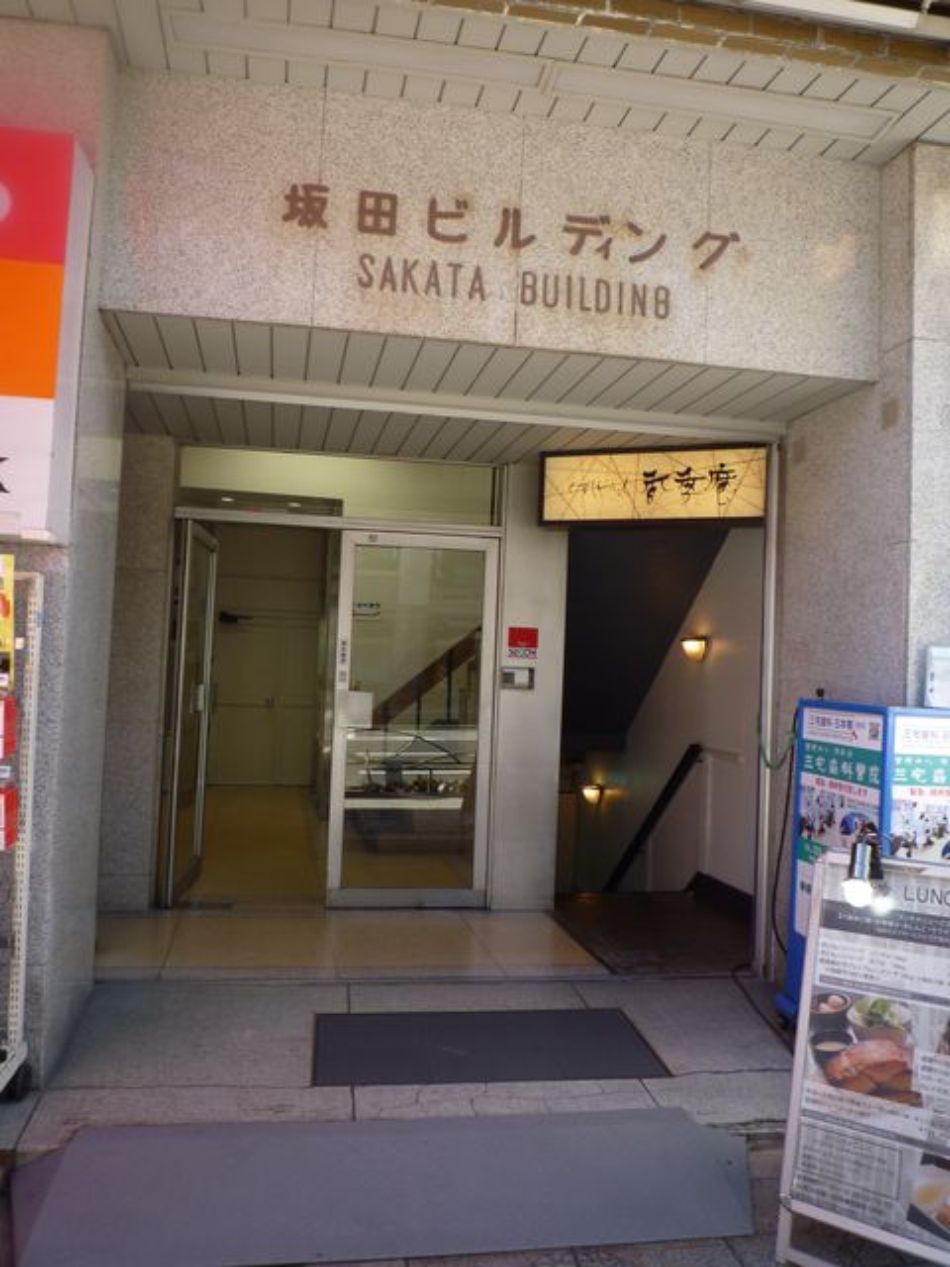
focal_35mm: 25
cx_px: 475
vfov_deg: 69.4
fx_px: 915
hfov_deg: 54.9
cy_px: 634
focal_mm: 4.4
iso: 80
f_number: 2.8
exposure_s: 1/100
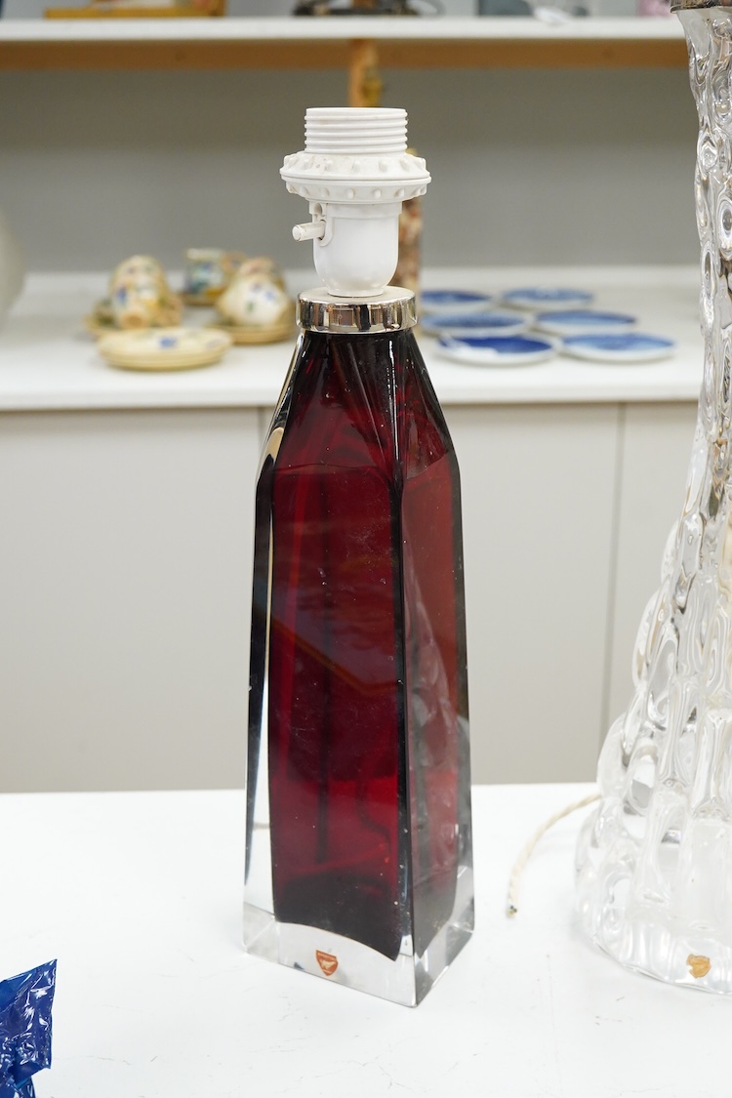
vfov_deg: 43.6
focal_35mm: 45
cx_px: 366
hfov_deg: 29.9
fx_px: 1372
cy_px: 549
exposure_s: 1/160
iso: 2500
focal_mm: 30
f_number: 9
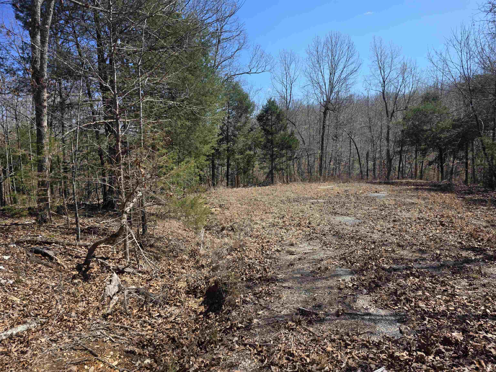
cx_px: 248
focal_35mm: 23
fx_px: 330
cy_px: 186
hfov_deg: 73.9
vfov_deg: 58.9
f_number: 1.7
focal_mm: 6.3
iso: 80
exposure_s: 1/3042
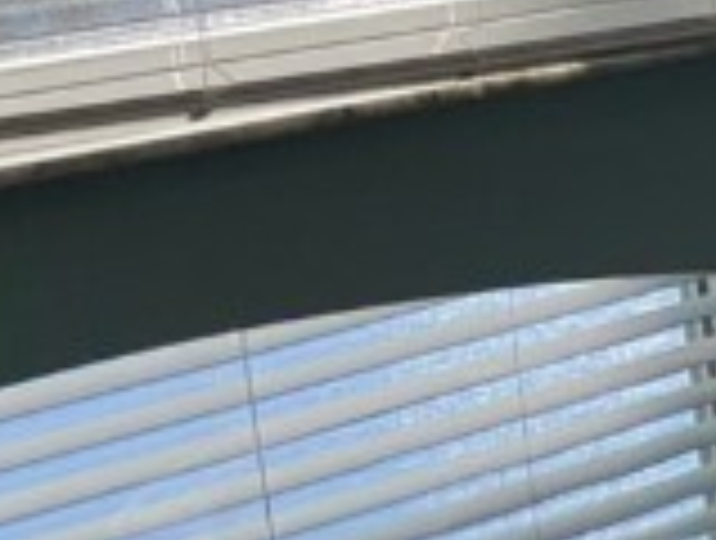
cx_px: 1581
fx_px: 3462
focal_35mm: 167
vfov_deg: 8.9
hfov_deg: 10.5
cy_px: 81
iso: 50
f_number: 1.6
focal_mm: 5.1
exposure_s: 1/935
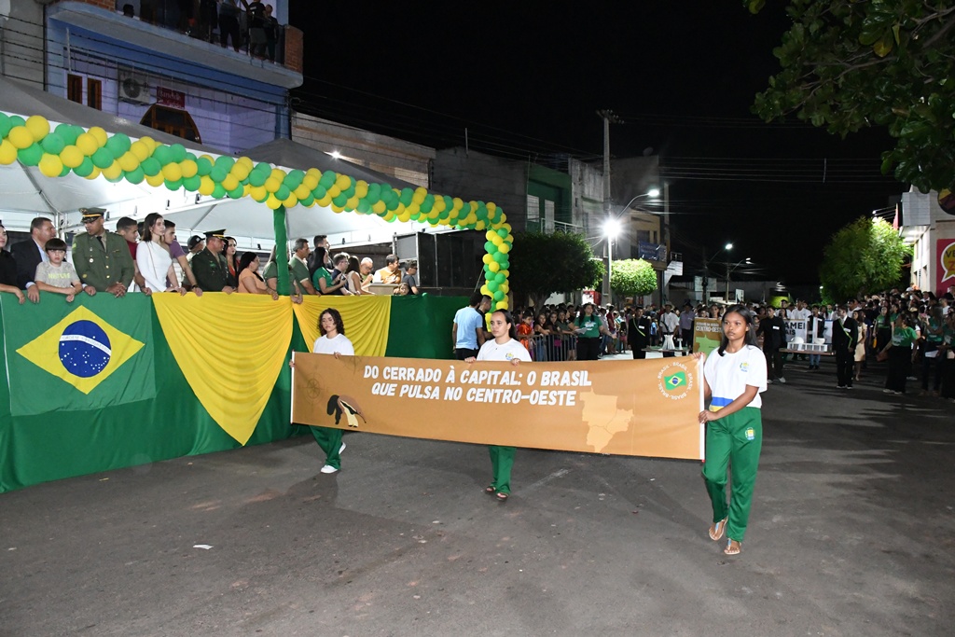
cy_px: 318
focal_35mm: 27
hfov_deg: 67.4
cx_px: 478
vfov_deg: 47.9
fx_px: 716
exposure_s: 1/80
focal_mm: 18
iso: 8000
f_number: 5
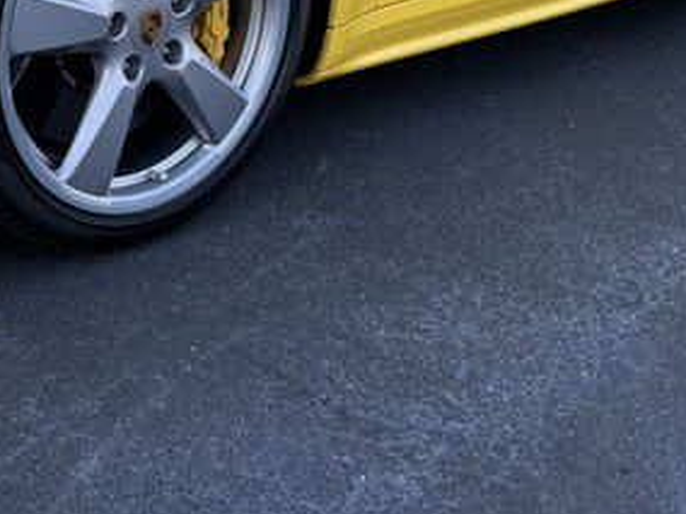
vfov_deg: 21.5
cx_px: 94
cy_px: -46
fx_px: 1288
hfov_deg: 28.9
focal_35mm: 65
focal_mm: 6.76
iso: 160
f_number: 1.78
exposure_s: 1/120
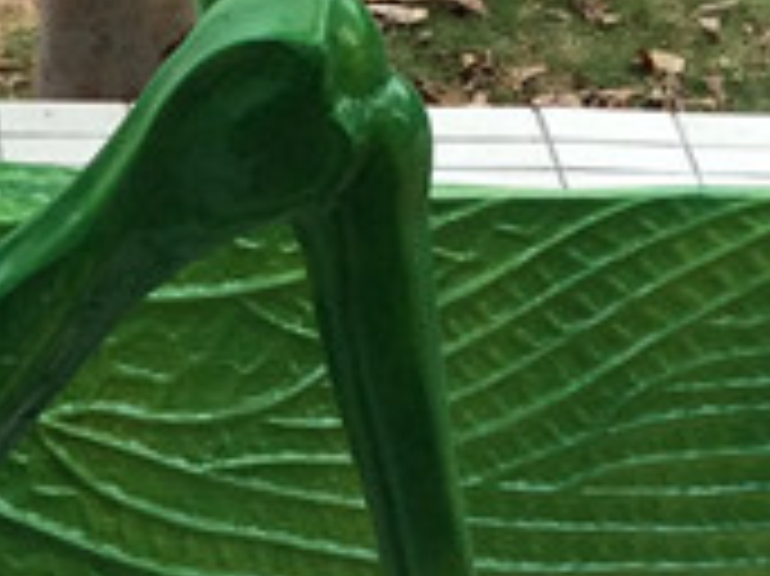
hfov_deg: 12.4
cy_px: 488
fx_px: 3423
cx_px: -234
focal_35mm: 154
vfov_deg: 9.6
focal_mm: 3.3
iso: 32
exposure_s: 1/583
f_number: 2.4
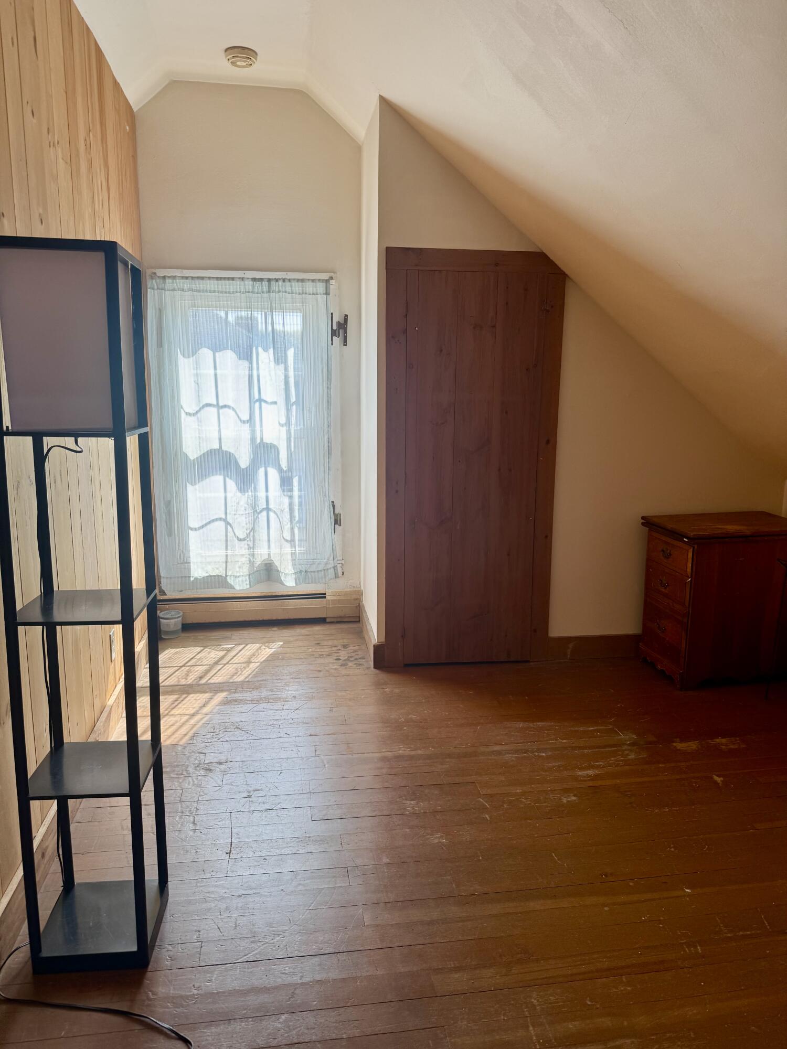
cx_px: 394
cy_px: 524
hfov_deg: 56.8
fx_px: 728
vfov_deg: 71.6
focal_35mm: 24
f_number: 1.78
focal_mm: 6.76
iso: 64
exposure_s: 1/131
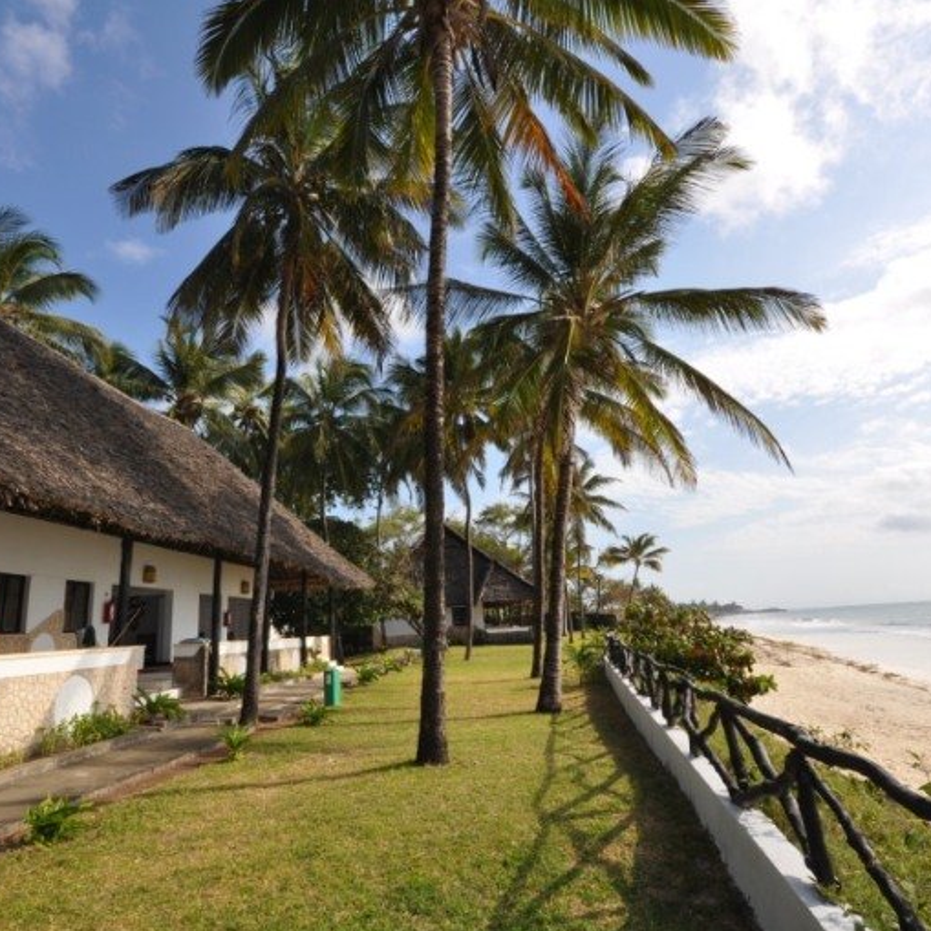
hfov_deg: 74.8
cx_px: 444
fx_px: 609
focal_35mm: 20
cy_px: 455
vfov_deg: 74.8
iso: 200
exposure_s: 1/200
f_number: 13
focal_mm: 10
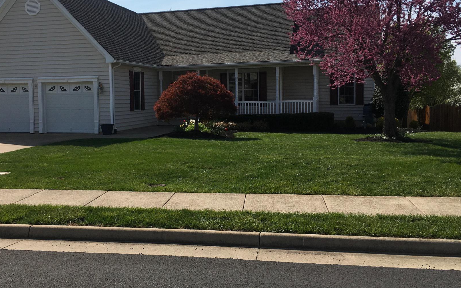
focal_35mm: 39
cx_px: 193
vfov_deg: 32.7
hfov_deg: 50.2
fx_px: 490
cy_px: 127
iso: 25
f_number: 2.2
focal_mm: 4.15
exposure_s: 1/2481
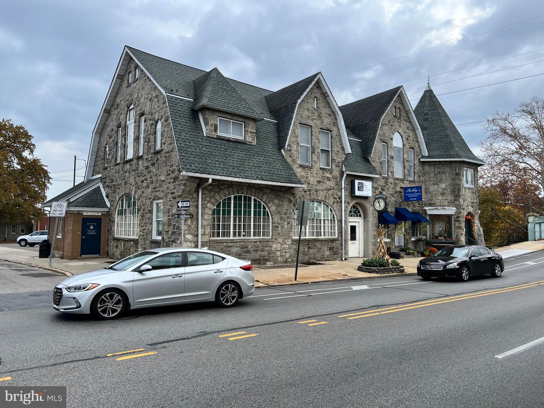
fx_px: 409
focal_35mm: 26
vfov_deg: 53.1
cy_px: 204
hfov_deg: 67.3
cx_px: 272
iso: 50
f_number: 1.5
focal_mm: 5.7
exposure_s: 1/1266
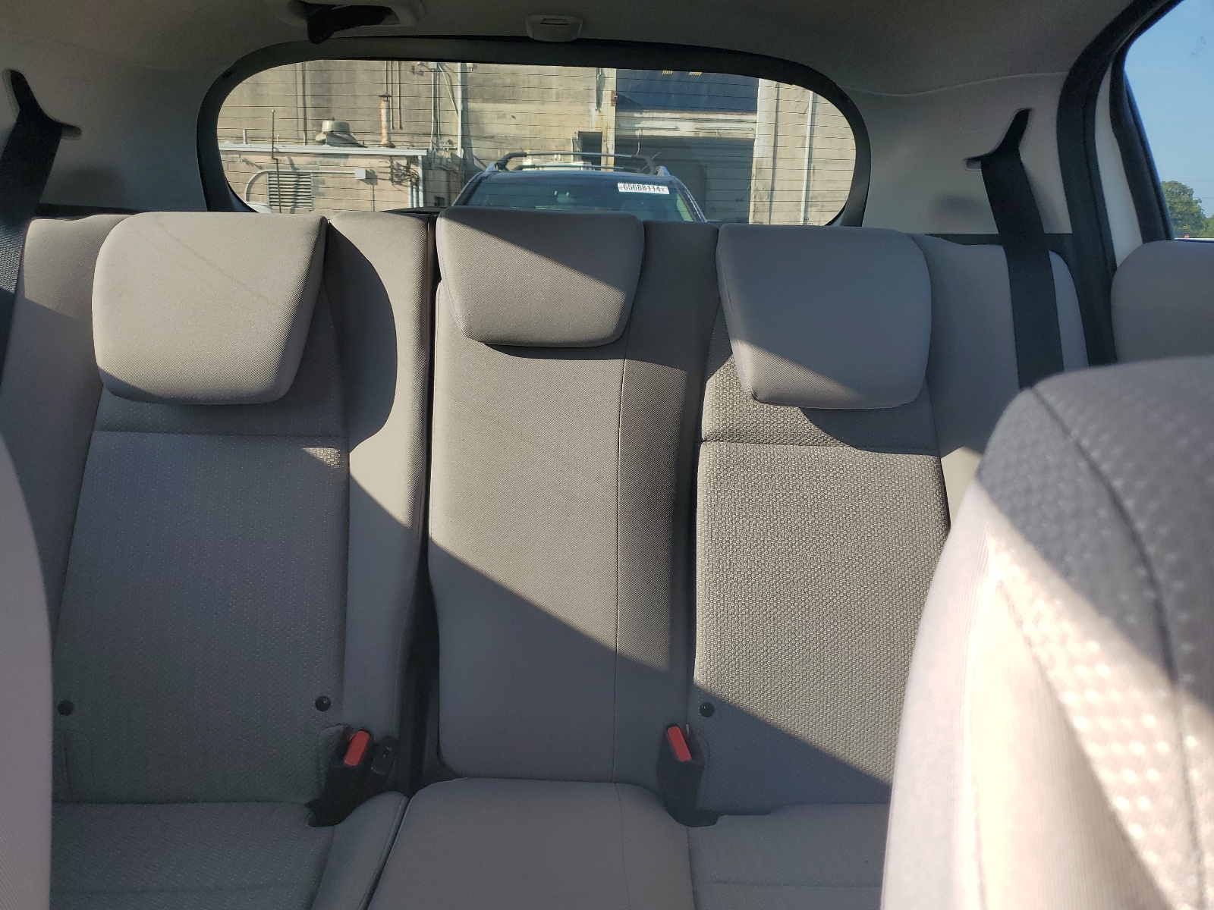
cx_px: 607
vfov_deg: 53.1
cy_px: 455
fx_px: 912
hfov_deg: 67.3
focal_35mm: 26
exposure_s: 1/714
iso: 50
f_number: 1.5
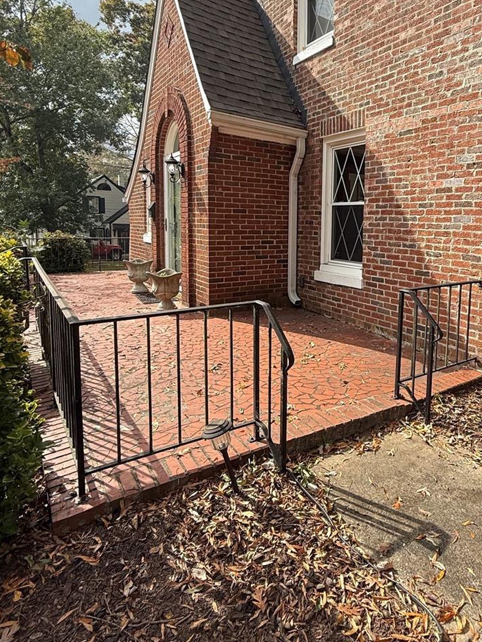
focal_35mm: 23
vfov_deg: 73.2
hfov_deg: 57.0
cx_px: 338
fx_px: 427
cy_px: 260
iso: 50
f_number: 2.2
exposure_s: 1/901
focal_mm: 2.22
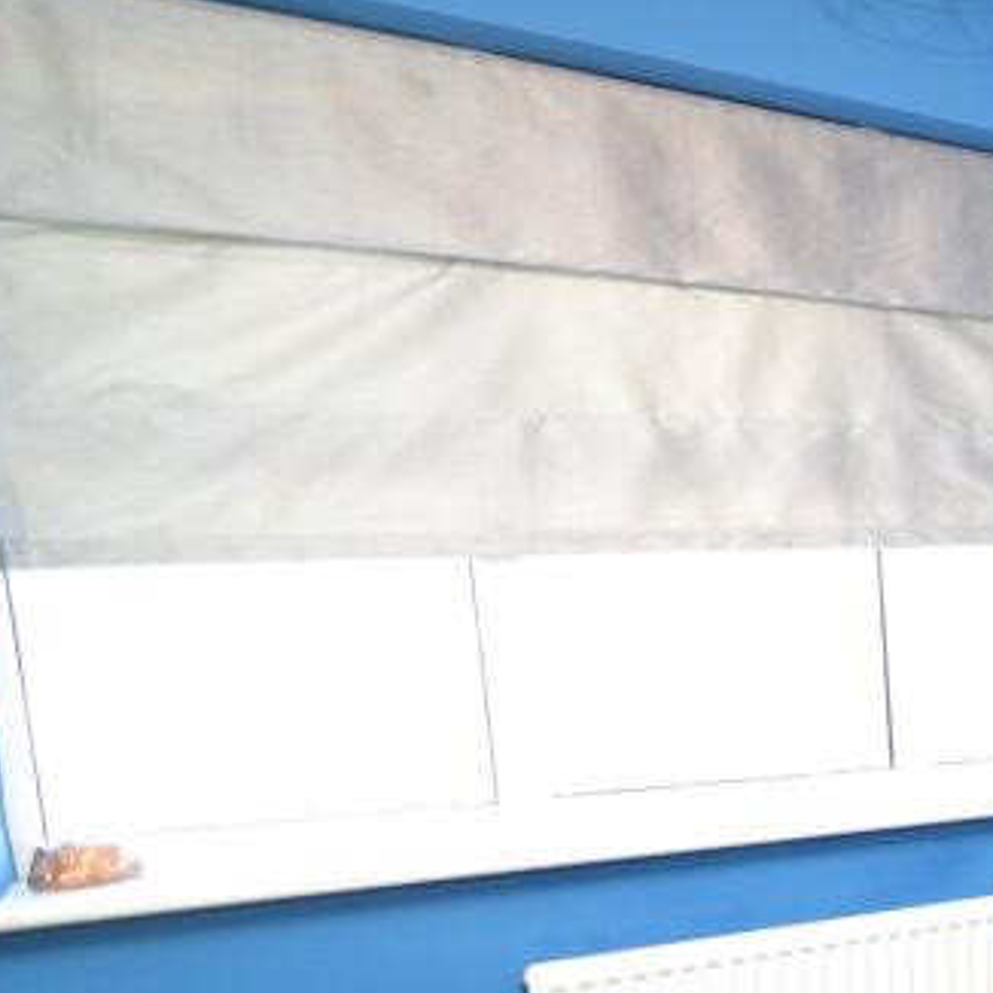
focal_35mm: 40
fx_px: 1298
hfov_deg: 27.3
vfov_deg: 40.5
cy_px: 766
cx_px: 1523
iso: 640
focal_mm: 10
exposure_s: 1/60
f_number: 3.5
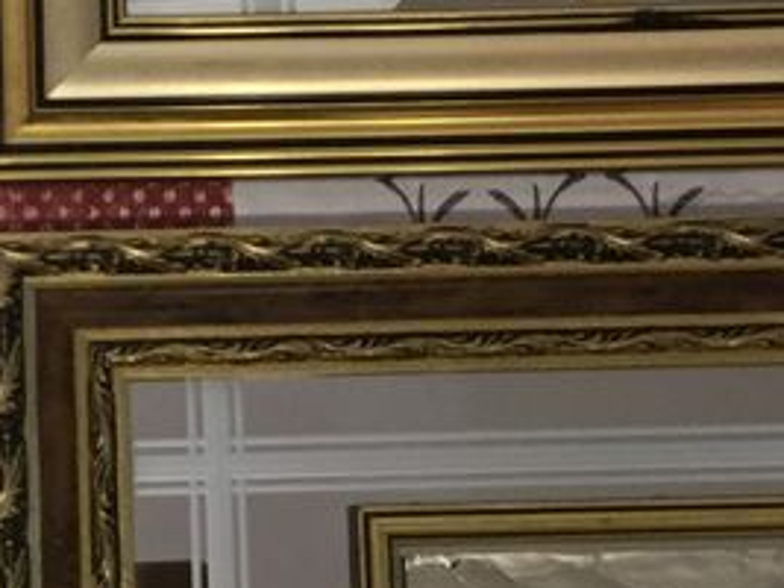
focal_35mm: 116
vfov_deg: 12.8
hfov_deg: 16.6
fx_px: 2626
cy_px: 320
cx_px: 9
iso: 125
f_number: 2.4
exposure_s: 1/33
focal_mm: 3.3
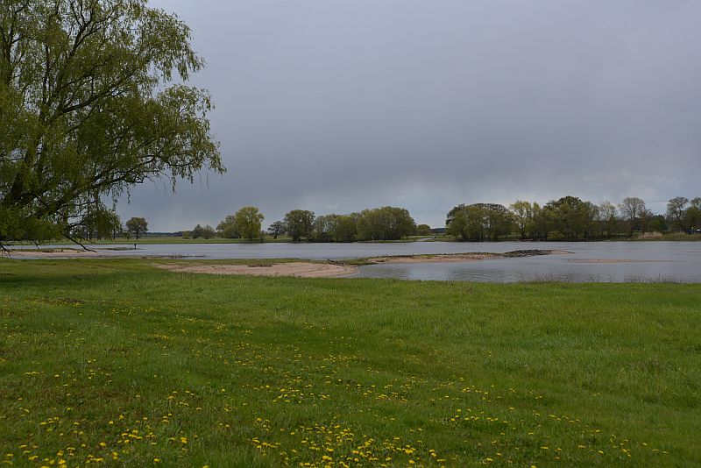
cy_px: 234
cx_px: 350
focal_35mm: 48
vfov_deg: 28.1
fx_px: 935
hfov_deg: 41.1
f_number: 9
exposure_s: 1/500
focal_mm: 48
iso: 200
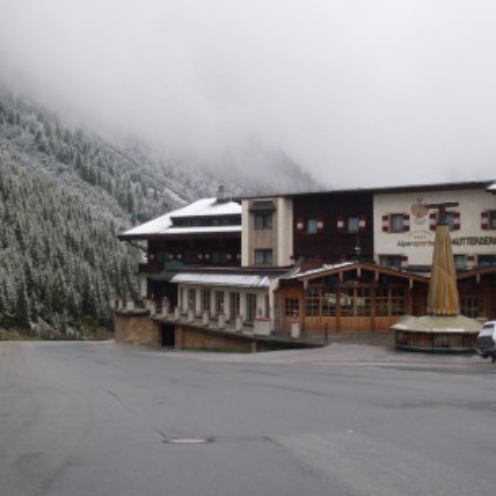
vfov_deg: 32.2
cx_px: 142
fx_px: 859
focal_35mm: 53
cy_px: 230
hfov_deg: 31.8
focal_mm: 6.3
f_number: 8.4
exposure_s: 1/90
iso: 80
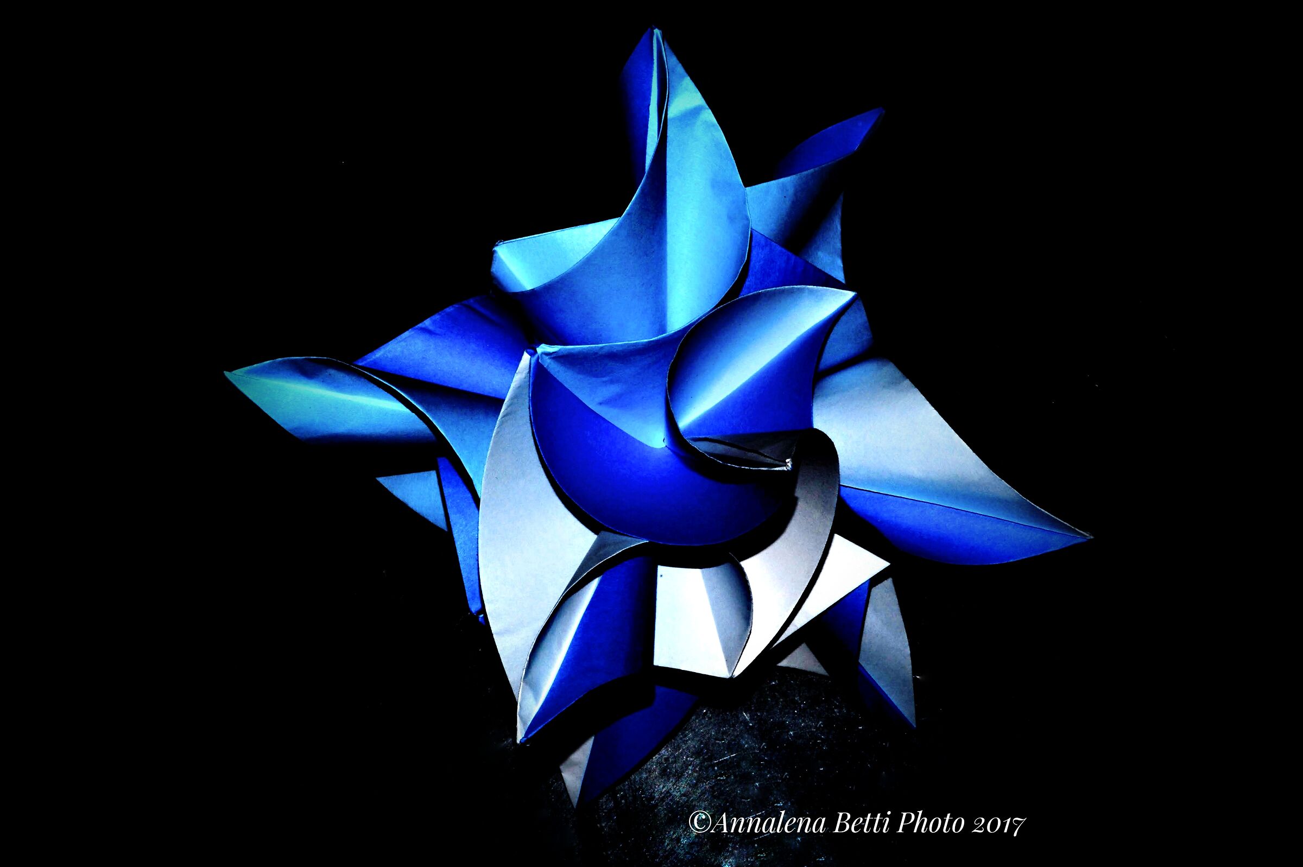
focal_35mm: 105
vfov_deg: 13.0
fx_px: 3798
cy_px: 434
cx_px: 652
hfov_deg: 19.5
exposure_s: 1/60
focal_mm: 105
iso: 200
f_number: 36
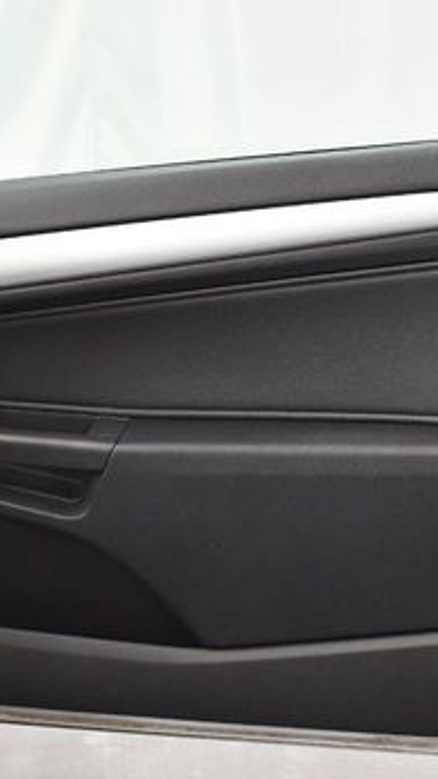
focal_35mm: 69
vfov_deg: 30.6
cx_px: 260
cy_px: 371
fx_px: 1424
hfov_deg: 17.5
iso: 2000
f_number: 3.5
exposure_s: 1/125
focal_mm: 18
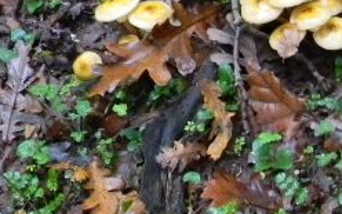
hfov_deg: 15.9
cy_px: -59
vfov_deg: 10.4
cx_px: 466
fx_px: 1146
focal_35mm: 123
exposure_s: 1/11.8
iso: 400
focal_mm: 6.4
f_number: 3.7
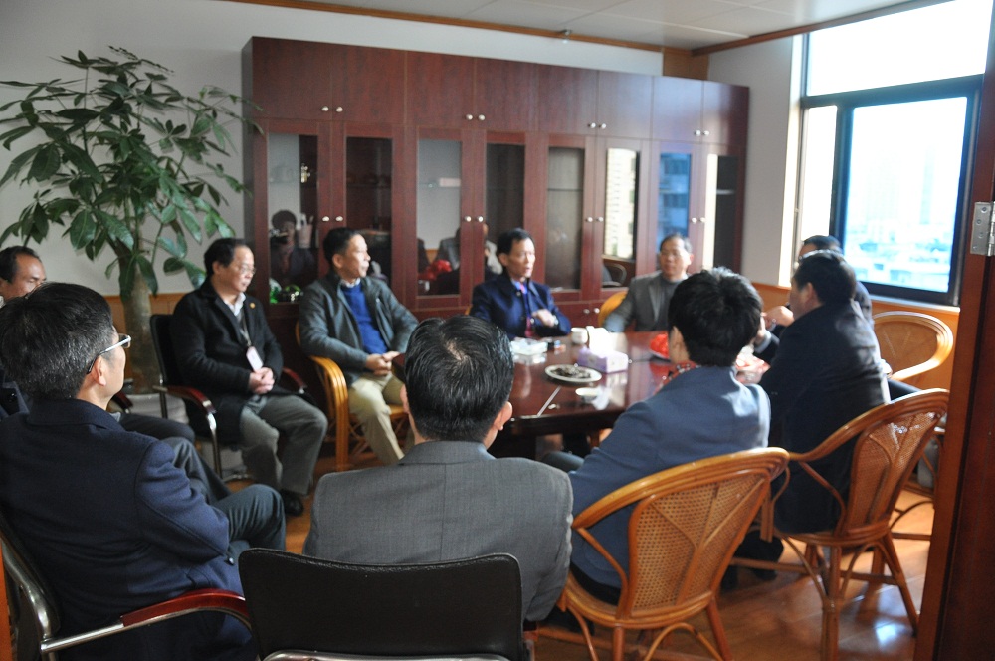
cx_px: 498
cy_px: 330
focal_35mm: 27
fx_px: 745
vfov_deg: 47.8
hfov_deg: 67.4
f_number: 3.5
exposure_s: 1/80
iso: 800
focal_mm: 18
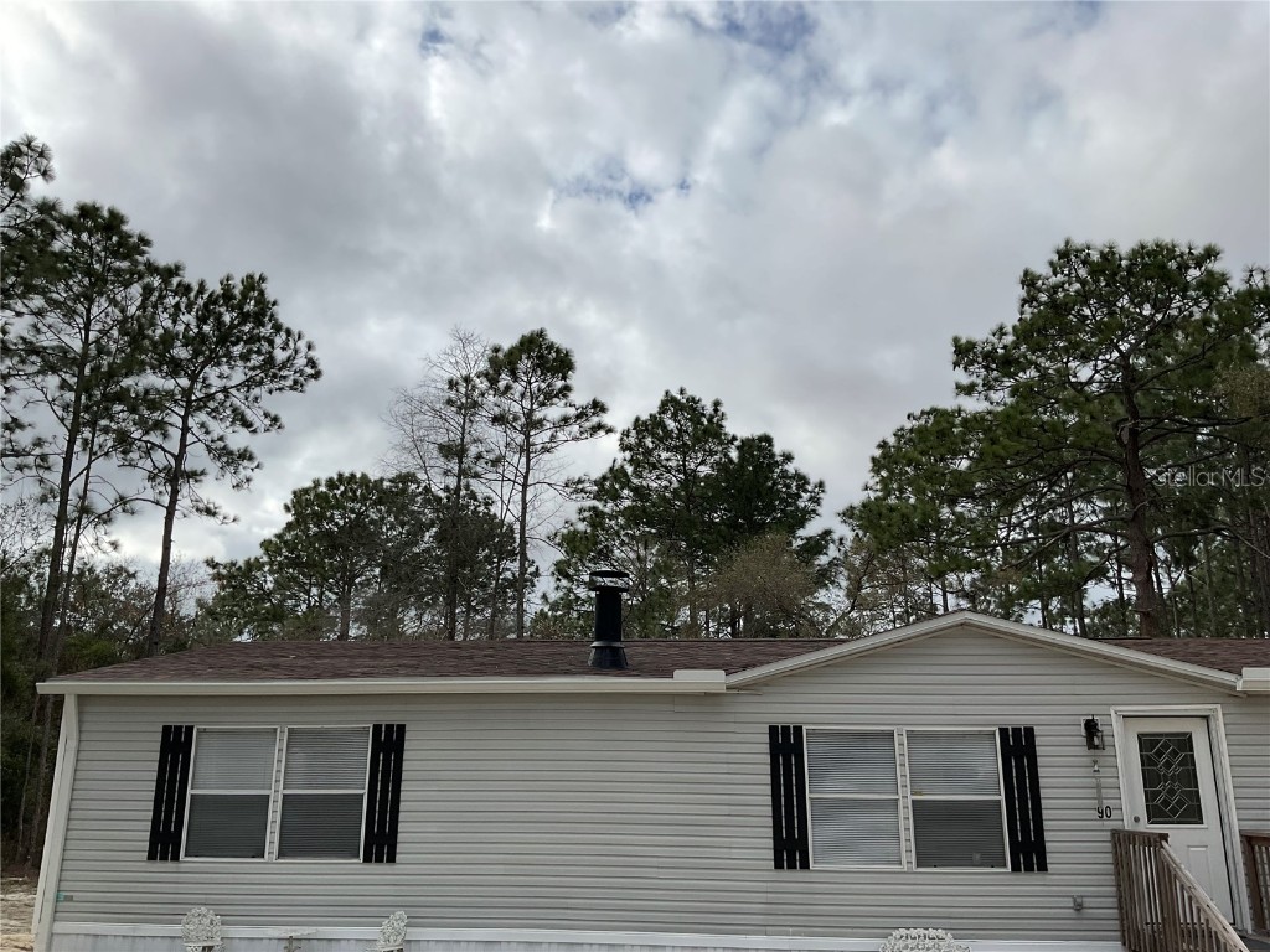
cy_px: 476
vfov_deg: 48.2
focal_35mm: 29
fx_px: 1064
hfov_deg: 61.7
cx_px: 635
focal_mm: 3
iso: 16
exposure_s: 1/3322
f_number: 1.8
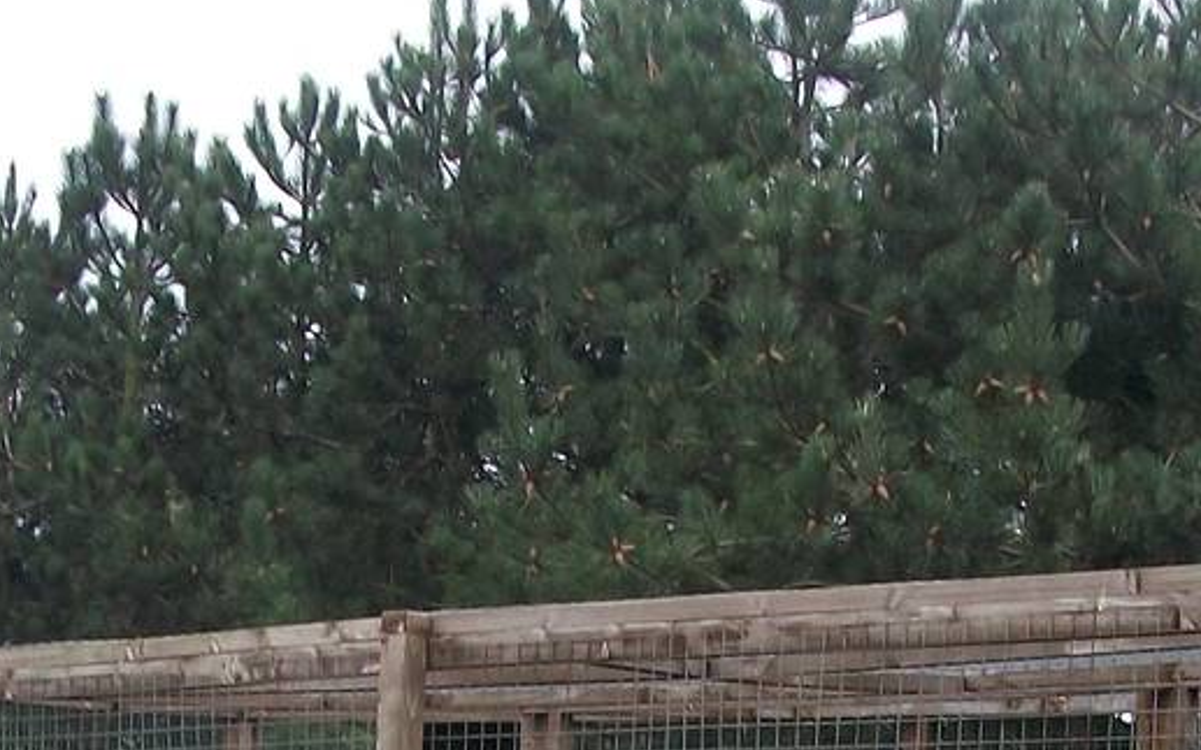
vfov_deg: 11.9
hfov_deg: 19.8
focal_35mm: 105
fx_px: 3436
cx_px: 534
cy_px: 1159
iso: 80
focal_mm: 5.7
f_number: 2.9
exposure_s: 1/125
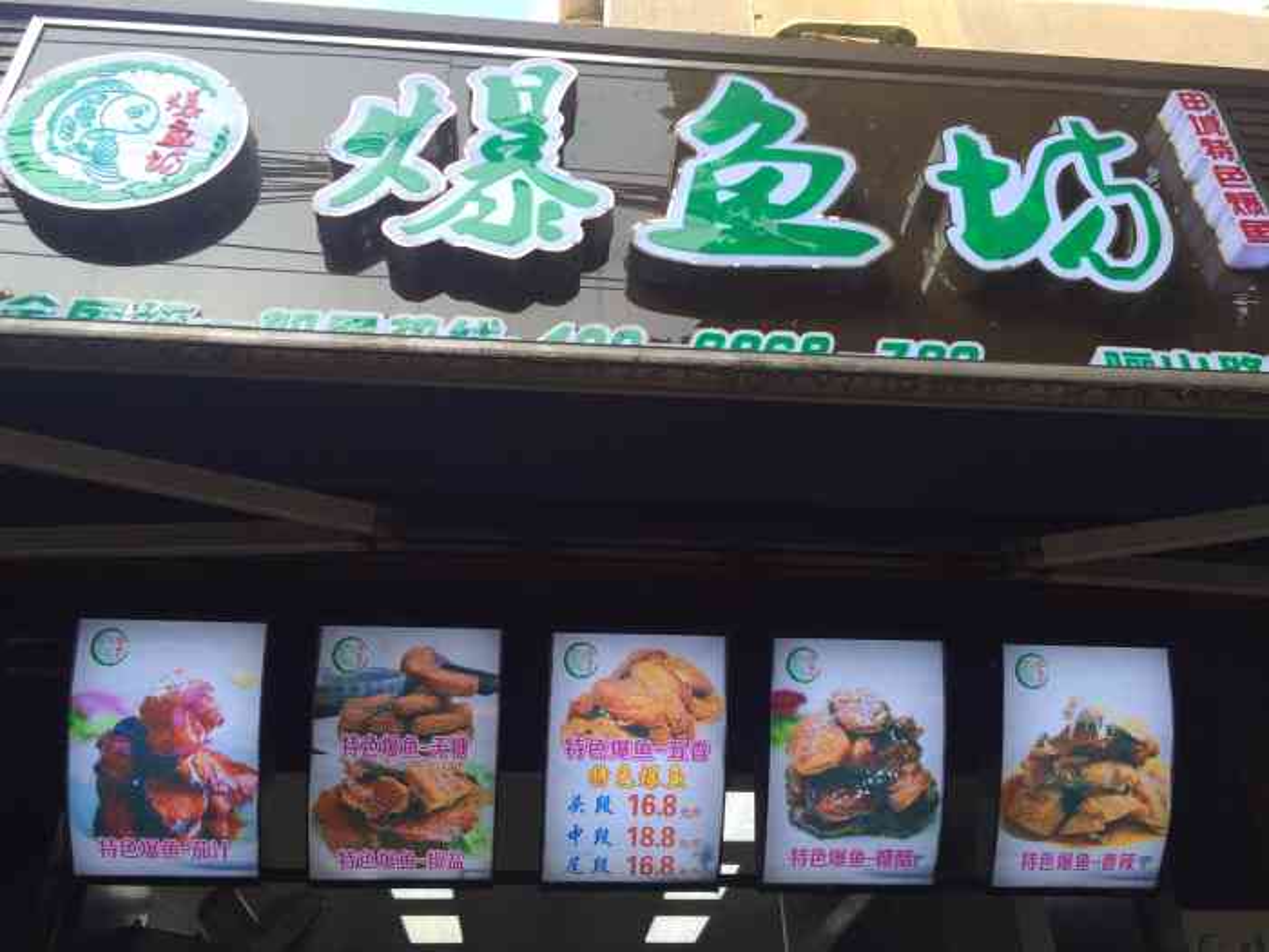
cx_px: 634
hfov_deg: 61.7
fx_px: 1063
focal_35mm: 29
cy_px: 476
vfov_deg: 48.2
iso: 32
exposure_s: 1/250
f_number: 2.2
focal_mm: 4.15
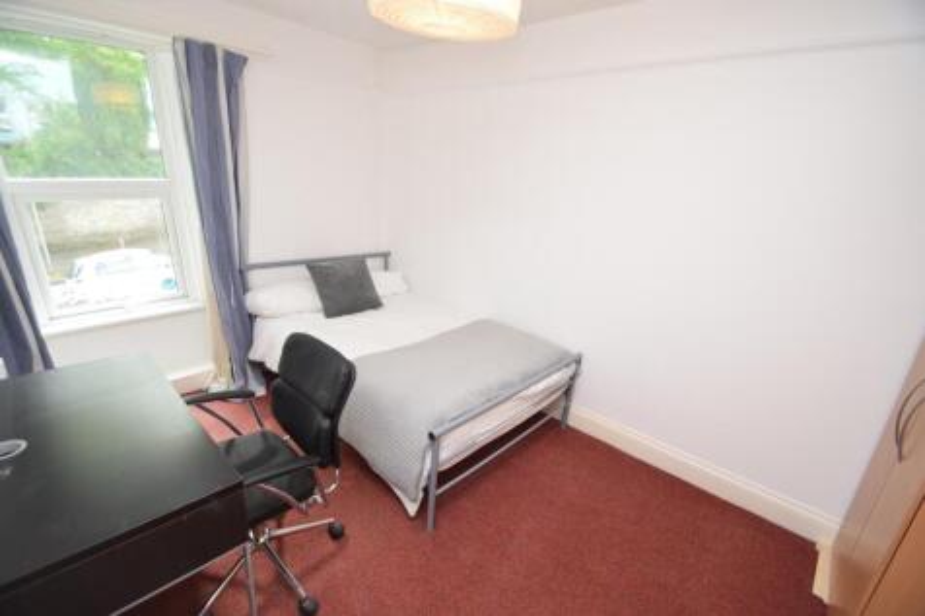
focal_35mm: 15
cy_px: 308
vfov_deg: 77.3
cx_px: 462
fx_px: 385
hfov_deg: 100.4
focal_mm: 10
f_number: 4
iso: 800
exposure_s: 1/60
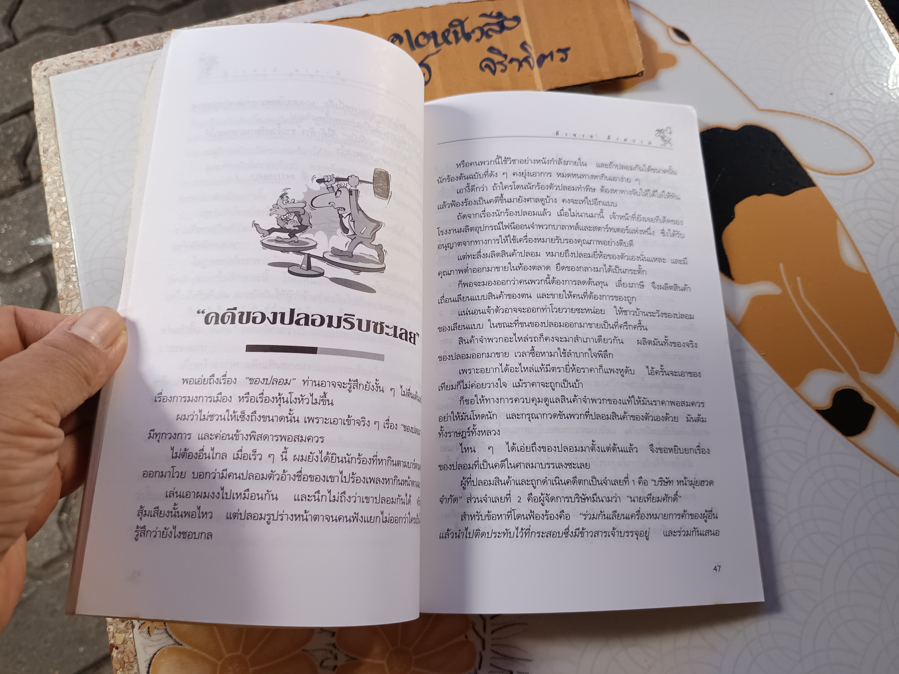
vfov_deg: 56.8
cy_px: 337
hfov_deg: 71.6
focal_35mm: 24
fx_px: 623
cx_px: 450
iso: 462
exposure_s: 1/50
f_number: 1.7
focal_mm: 5.31
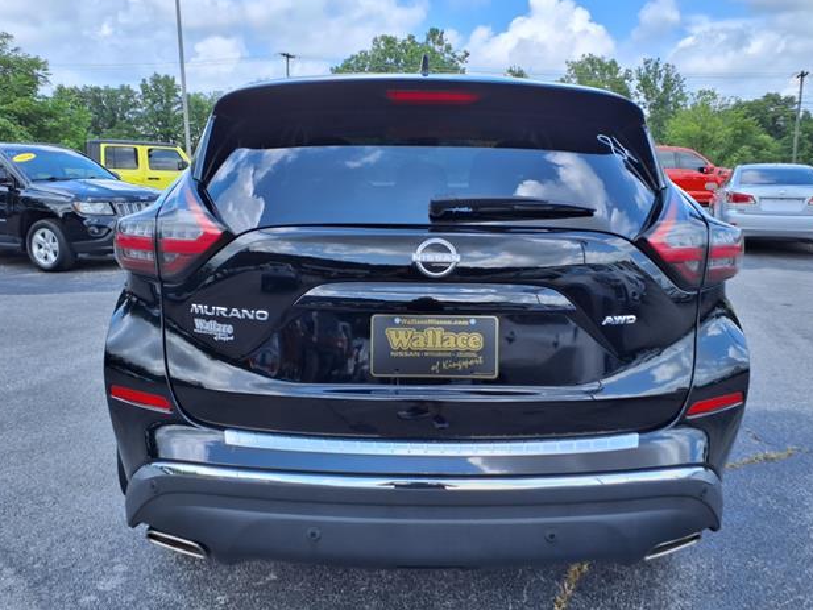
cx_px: 407
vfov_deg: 49.8
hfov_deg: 63.4
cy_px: 295
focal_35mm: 28
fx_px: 658
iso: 40
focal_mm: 3.58
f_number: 1.9
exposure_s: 1/714
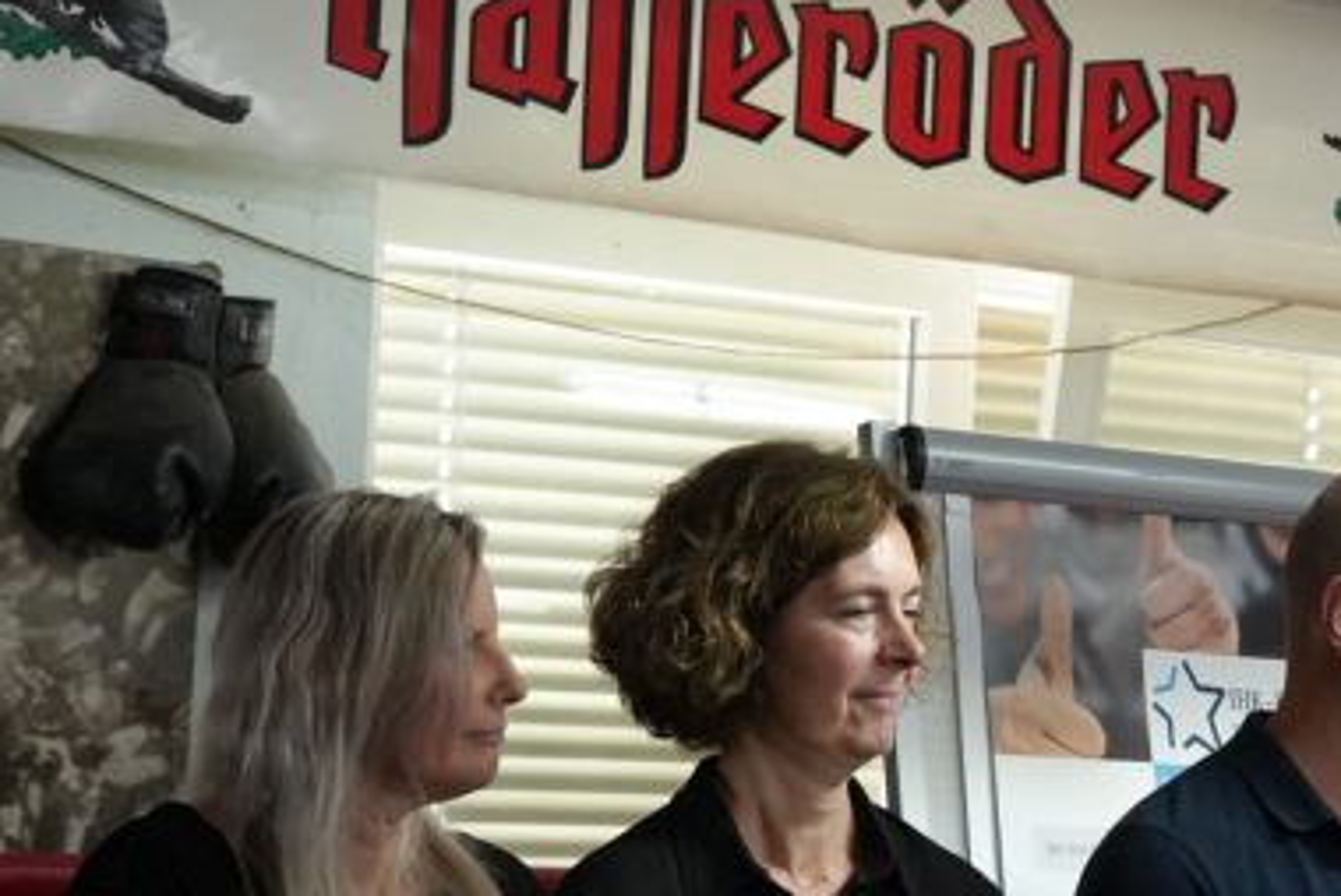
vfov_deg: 11.1
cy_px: 670
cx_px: 1157
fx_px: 4585
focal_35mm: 123
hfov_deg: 16.5
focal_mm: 39
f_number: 4
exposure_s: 1/160
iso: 2500
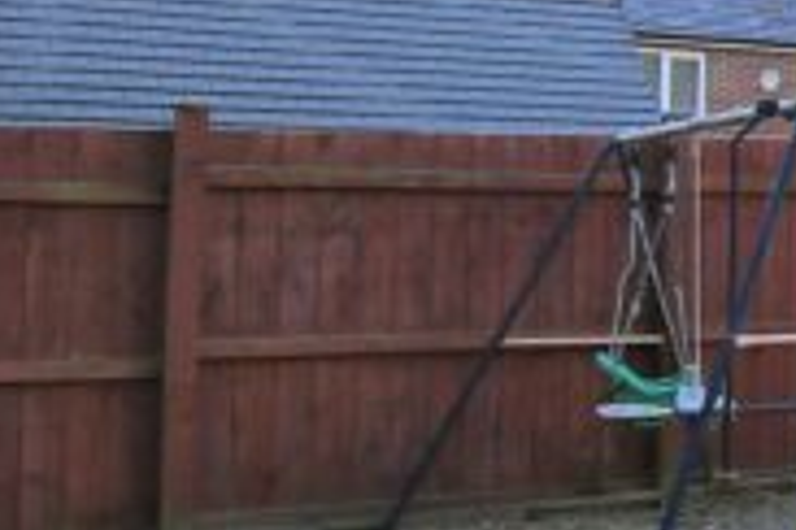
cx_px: 1688
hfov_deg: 16.6
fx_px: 1857
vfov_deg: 16.2
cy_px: 139
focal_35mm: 84
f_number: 9
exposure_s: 1/320
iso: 560
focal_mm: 10
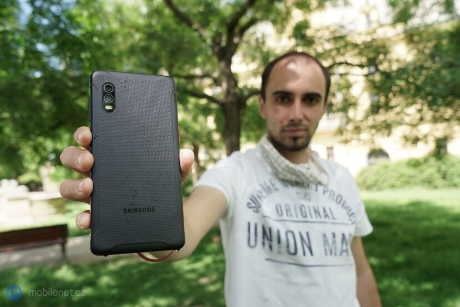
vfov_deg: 53.1
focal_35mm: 24
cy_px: 154
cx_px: 230
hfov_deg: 73.8
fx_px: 307
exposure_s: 1/160
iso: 125
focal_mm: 24
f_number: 5
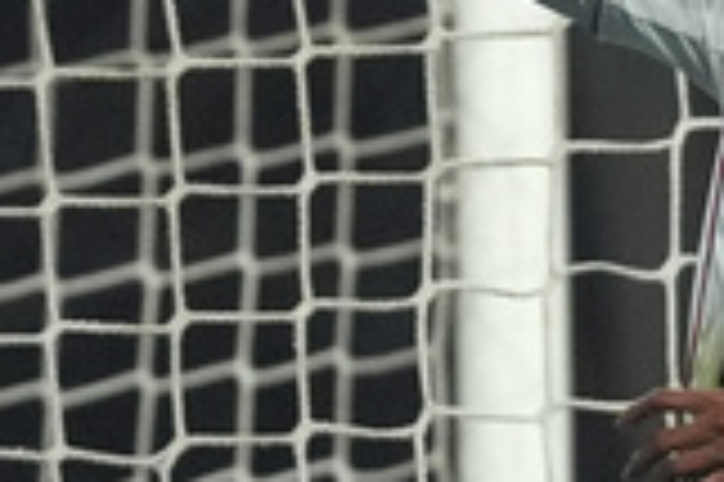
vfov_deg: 1.1
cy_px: 493
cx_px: 998
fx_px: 25595
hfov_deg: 1.6
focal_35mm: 1274
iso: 2500
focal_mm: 200
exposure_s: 1/1600
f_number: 3.5
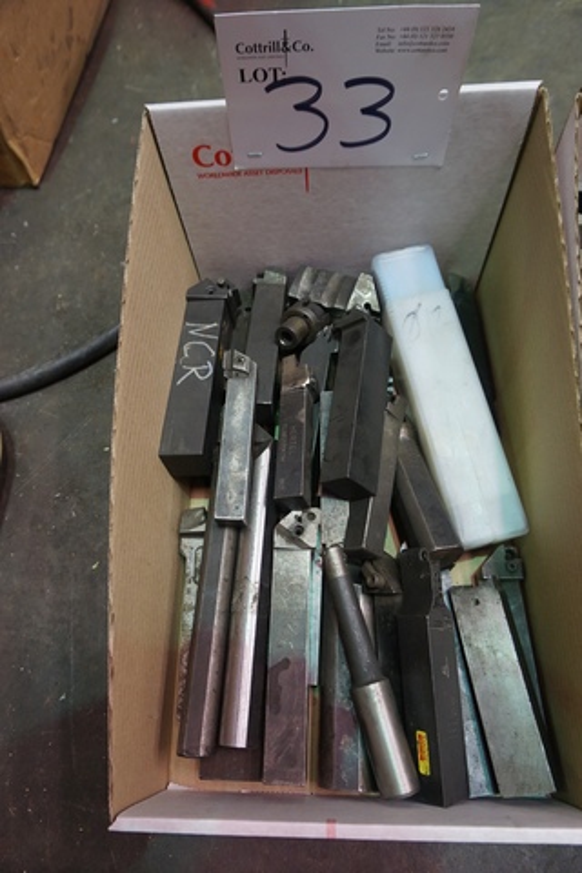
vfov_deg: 73.7
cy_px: 436
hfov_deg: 53.1
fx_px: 582
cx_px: 291
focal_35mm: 24
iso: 500
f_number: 4
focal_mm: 16
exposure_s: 1/60
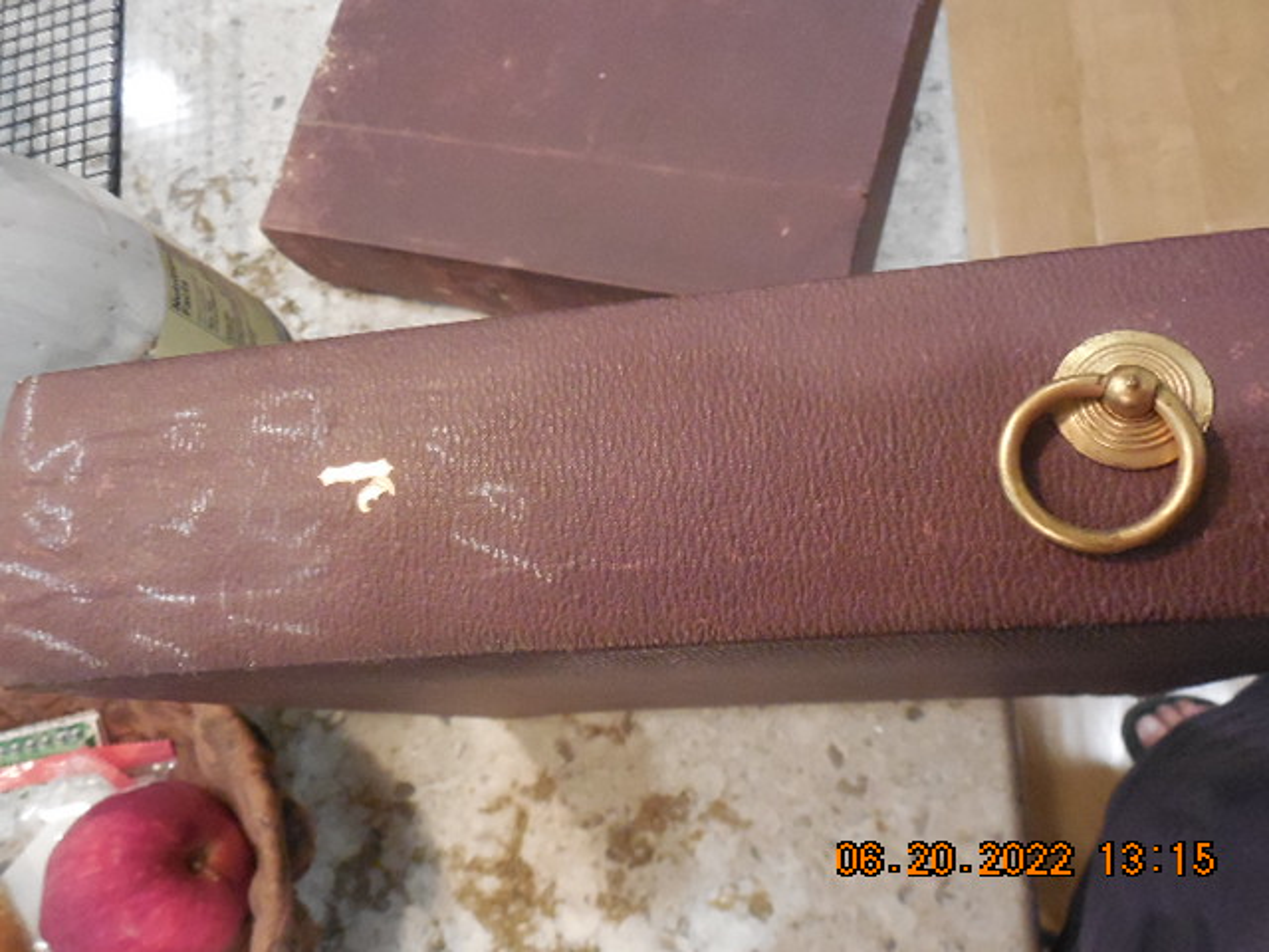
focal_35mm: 29
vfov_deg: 48.2
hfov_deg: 61.7
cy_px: 476
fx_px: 1063
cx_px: 634
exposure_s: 1/40
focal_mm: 5.2
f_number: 4
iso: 1600
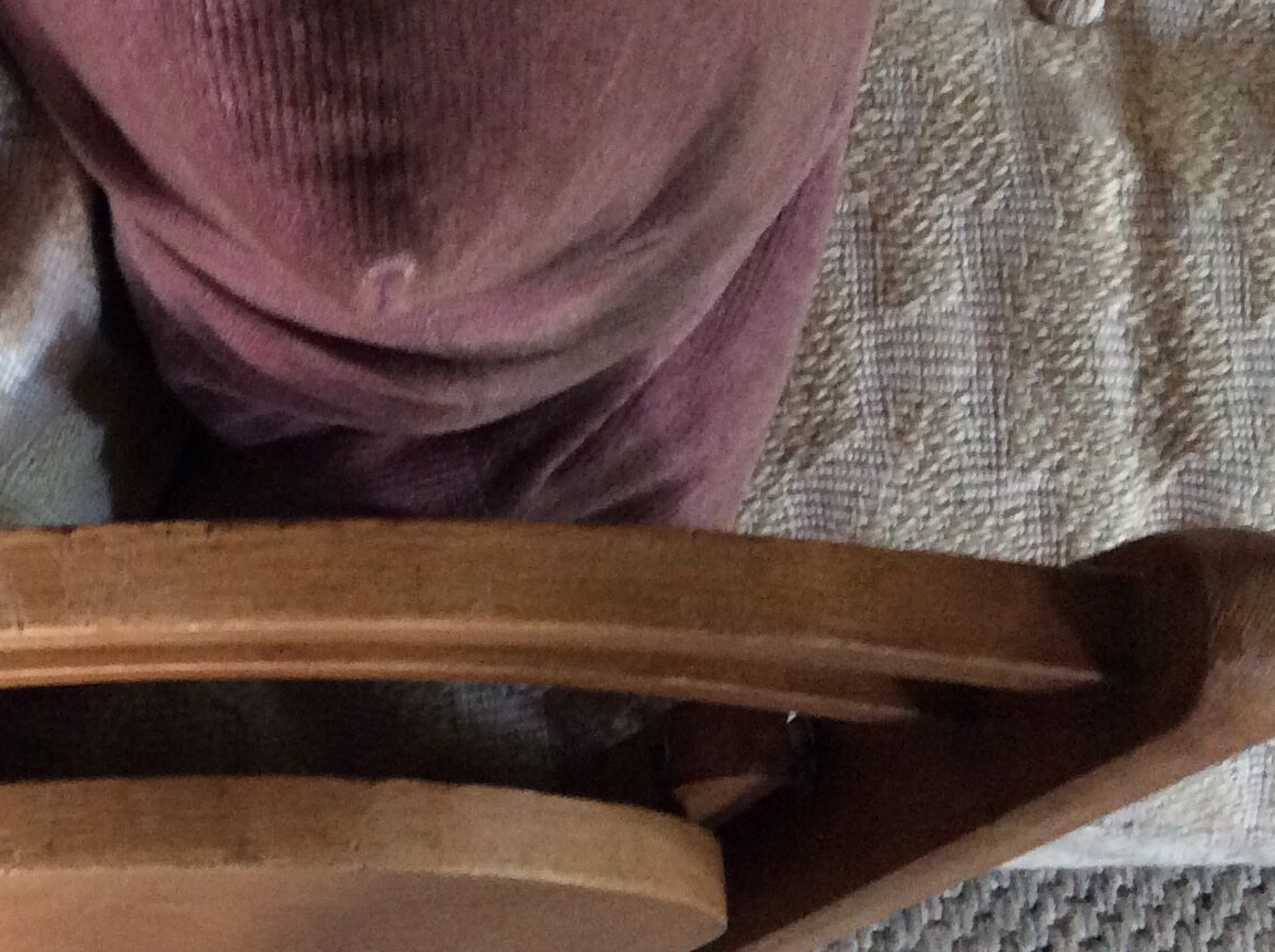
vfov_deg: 20.3
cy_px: 674
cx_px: 121
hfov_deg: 26.2
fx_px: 2648
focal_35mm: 72
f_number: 2.4
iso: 200
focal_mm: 3.3
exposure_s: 1/25
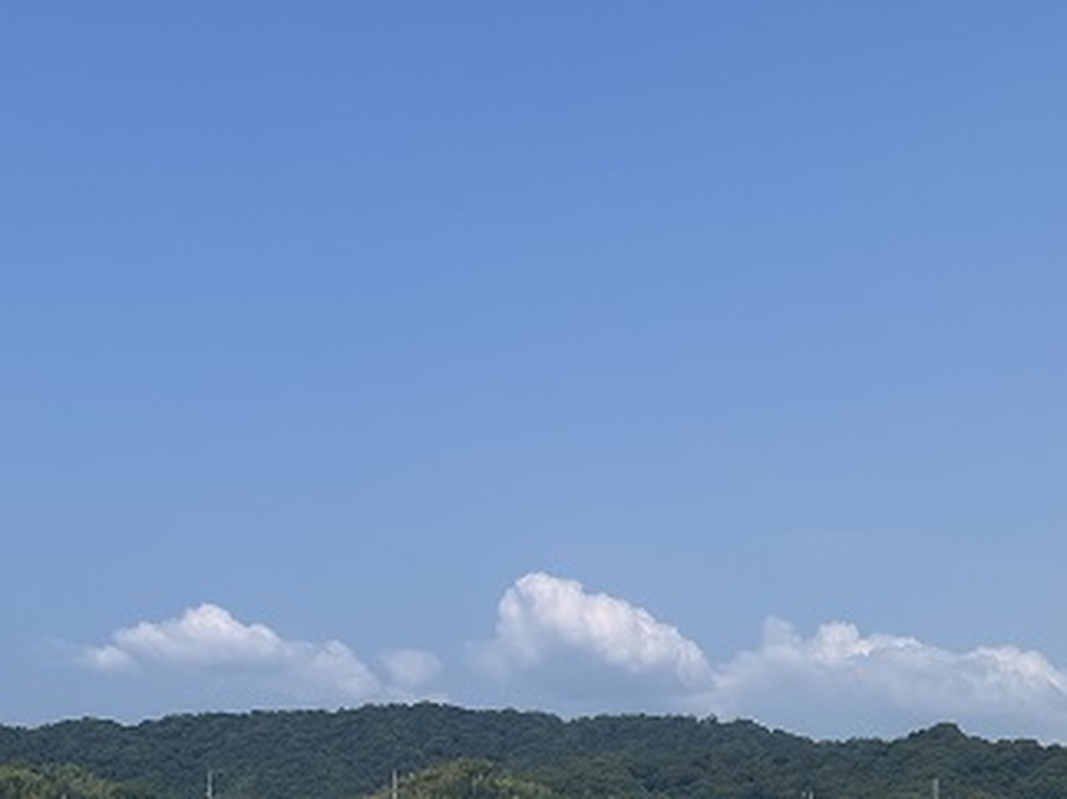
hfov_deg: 29.7
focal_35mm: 65
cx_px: 372
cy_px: 893
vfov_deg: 21.4
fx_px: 2003
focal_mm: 5.7
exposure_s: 1/6211
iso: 50
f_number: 1.5
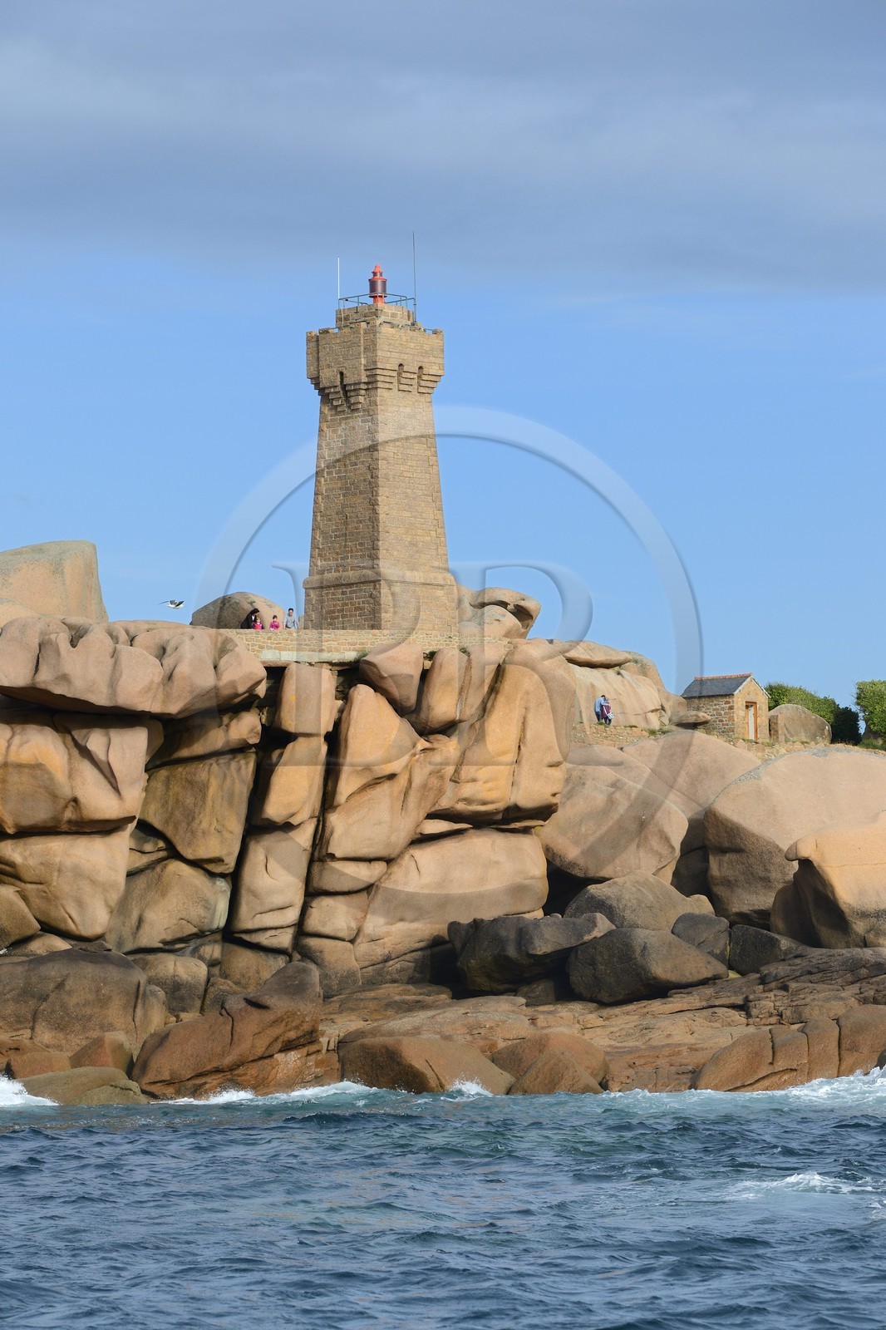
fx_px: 4505
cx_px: 443
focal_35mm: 122
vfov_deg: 16.8
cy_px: 665
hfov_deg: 11.2
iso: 400
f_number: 8
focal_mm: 122
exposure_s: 1/1000
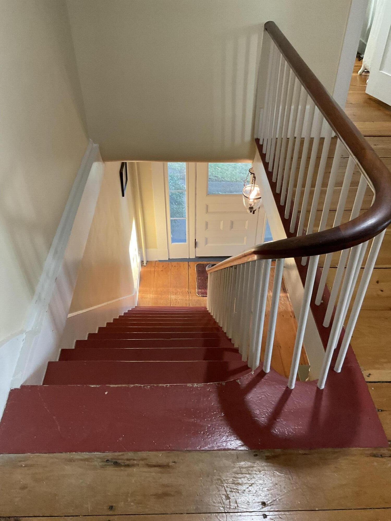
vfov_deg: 61.7
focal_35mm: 29
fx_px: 437
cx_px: 196
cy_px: 260
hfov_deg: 48.2
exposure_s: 1/60
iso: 250
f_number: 1.8
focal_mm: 3
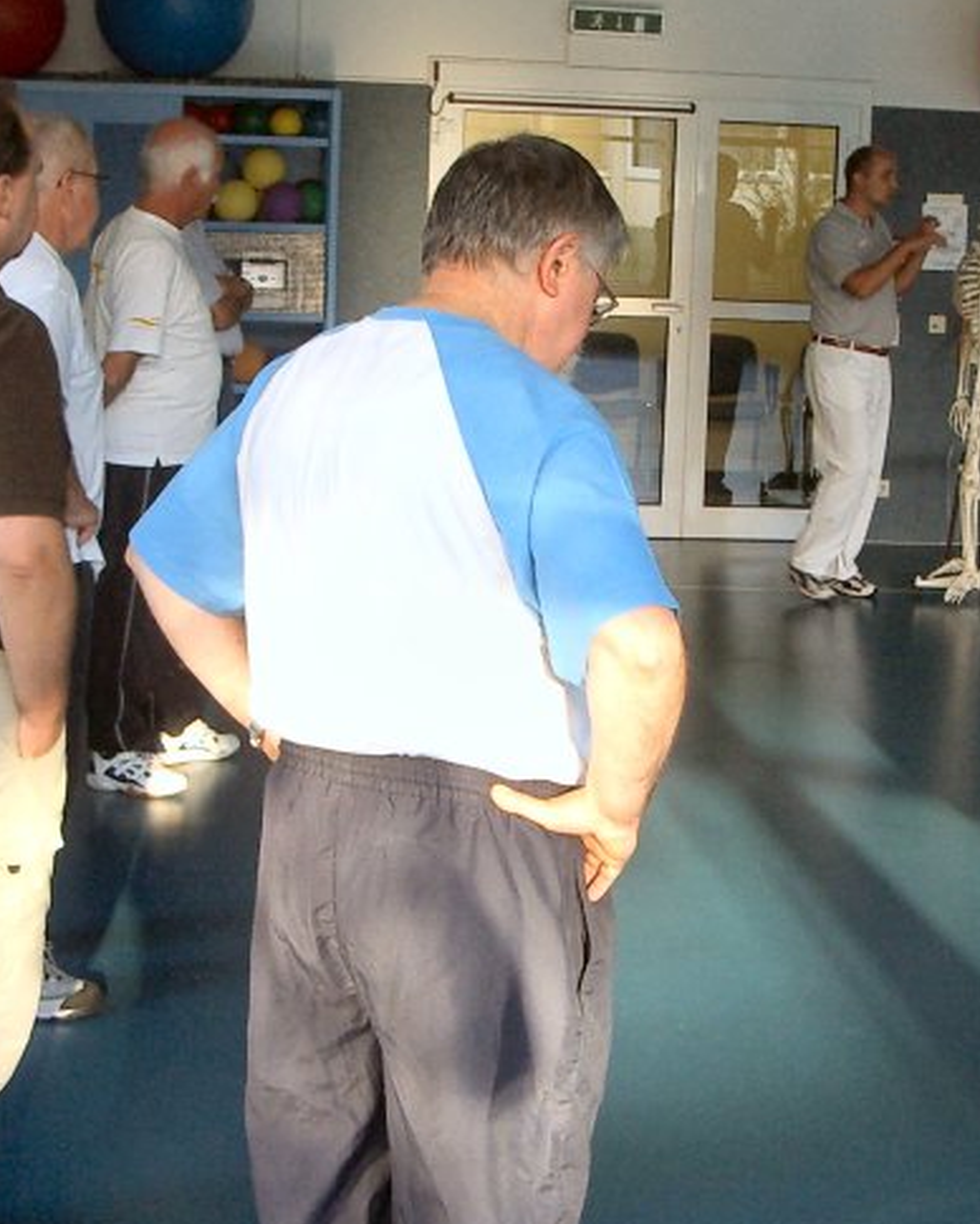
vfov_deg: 28.7
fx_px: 2393
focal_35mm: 66
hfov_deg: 23.1
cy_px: 545
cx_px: 599
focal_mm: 6.8
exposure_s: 1/40
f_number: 2.8
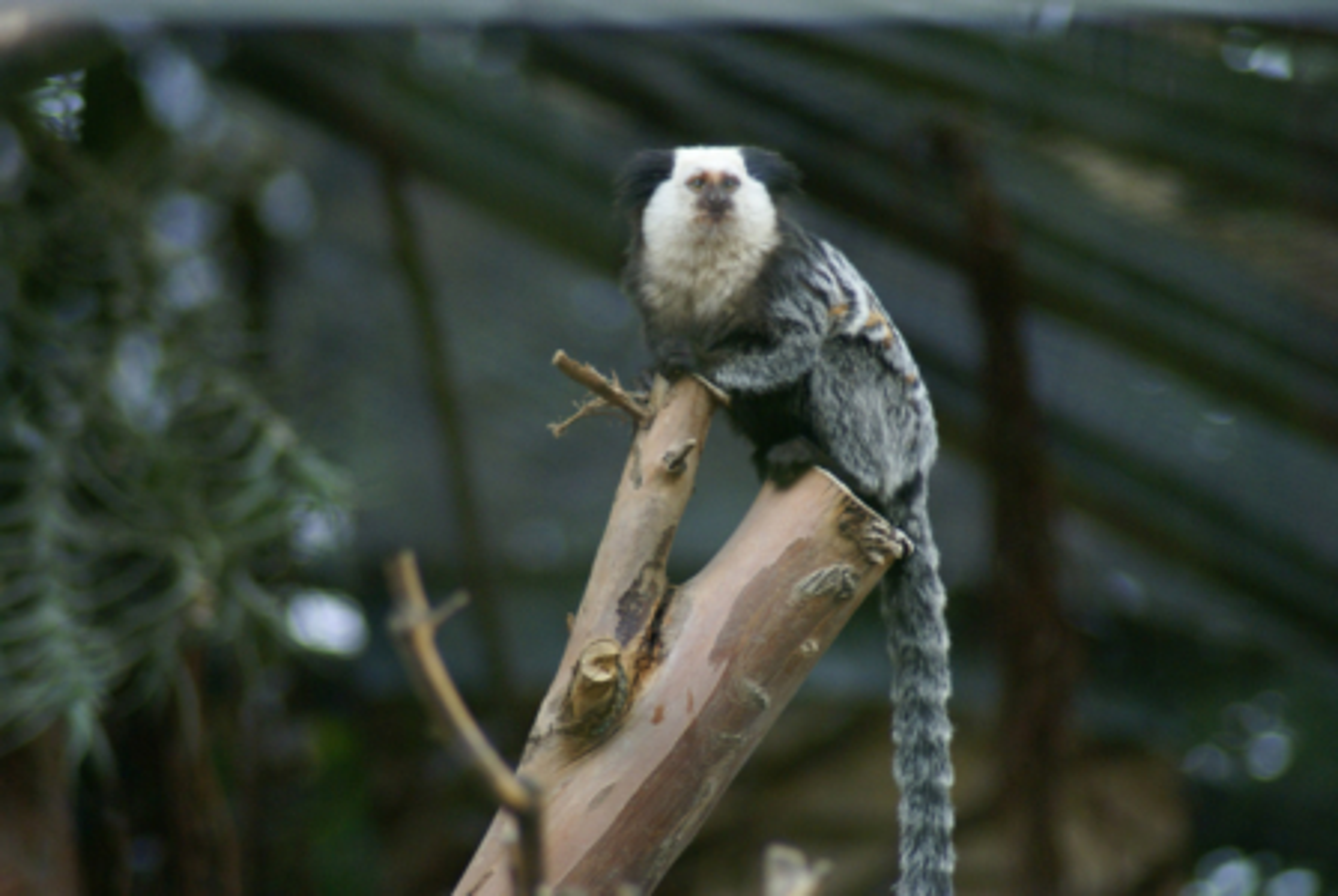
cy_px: 448
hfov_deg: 6.9
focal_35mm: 300
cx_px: 669
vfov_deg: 4.6
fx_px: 11164
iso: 400
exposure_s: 1/125
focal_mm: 200
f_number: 4.5
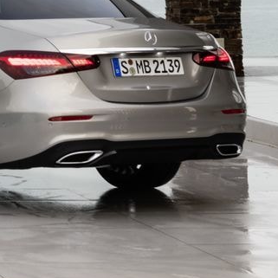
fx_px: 2035
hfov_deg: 7.2
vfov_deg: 7.5
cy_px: -267
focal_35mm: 224
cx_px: -444
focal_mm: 44
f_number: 11
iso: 100
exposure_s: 1/6
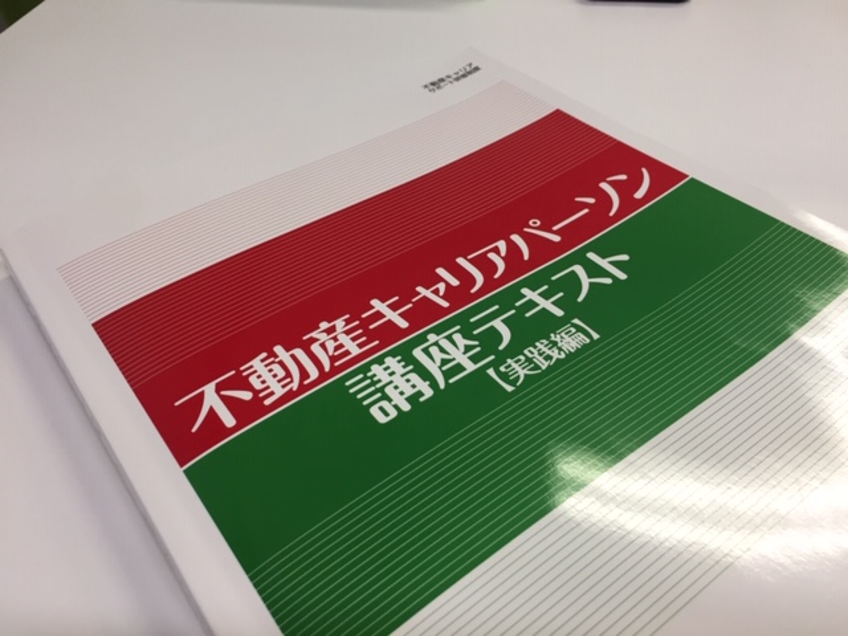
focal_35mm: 29
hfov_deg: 61.7
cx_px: 424
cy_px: 318
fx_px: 710
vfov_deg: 48.2
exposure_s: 1/40
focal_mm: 4.15
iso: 32
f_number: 2.2
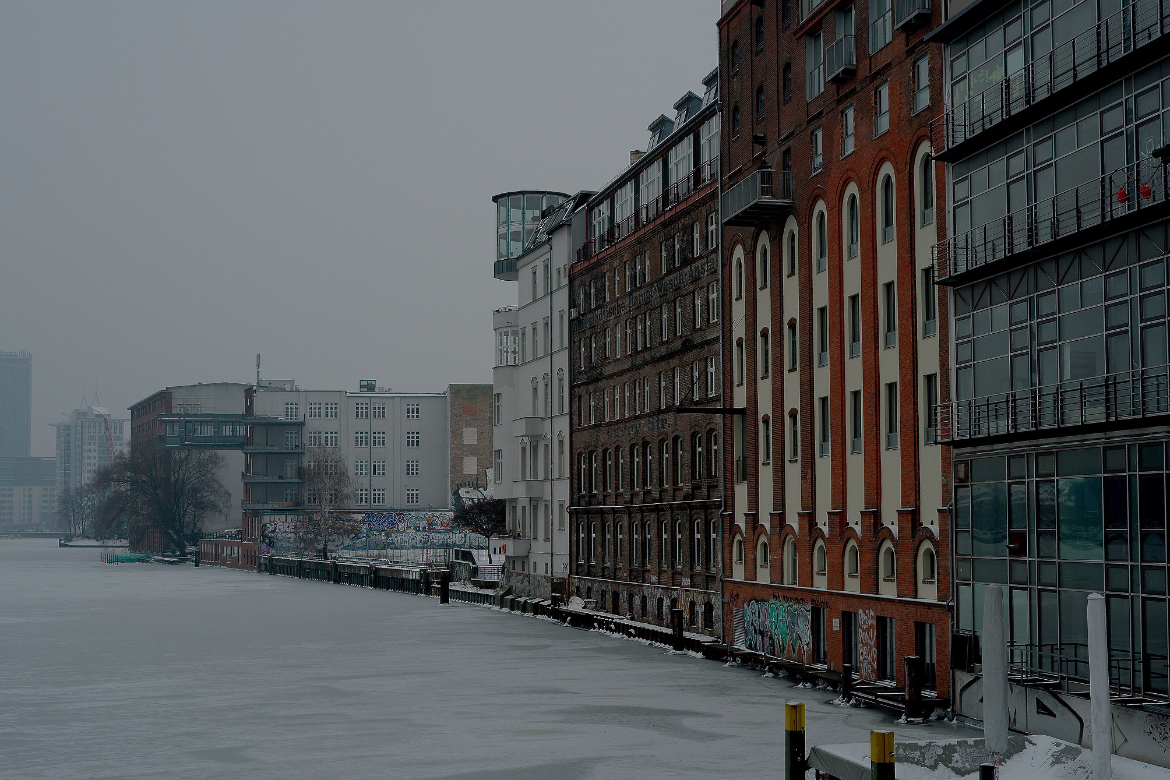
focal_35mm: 49
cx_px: 678
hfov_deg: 40.2
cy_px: 429
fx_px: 1592
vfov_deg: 27.5
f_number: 6.4
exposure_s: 1/250
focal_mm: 27
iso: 200
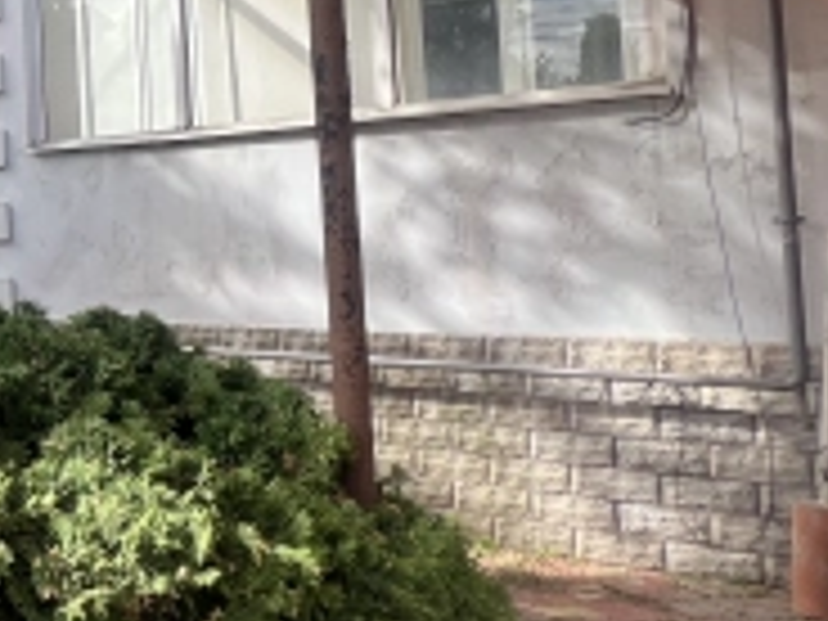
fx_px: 1052
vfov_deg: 32.6
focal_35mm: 44
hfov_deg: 27.5
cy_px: 198
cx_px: -446
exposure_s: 1/204
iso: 32
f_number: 1.8
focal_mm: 1.57
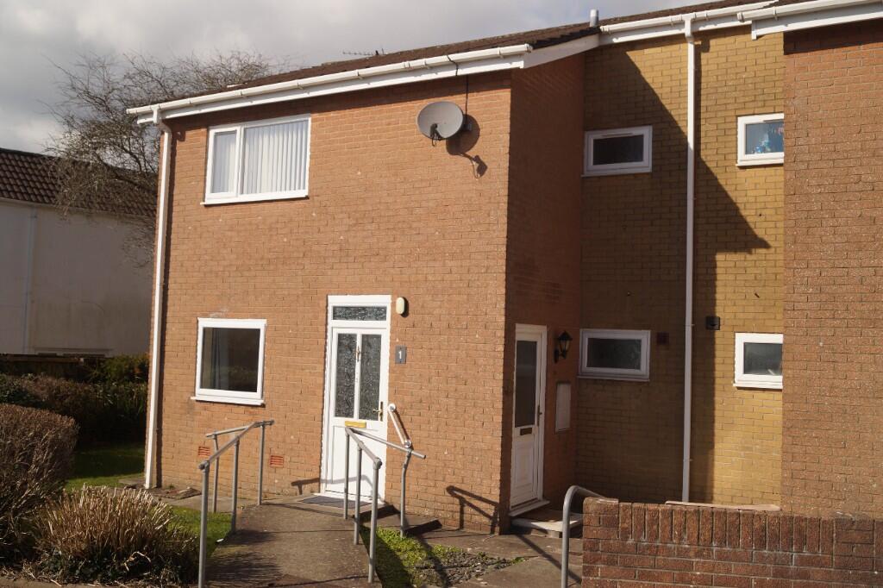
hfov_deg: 53.1
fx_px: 883
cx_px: 442
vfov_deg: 36.8
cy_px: 294
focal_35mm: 36
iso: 100
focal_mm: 24
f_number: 4
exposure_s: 1/1250
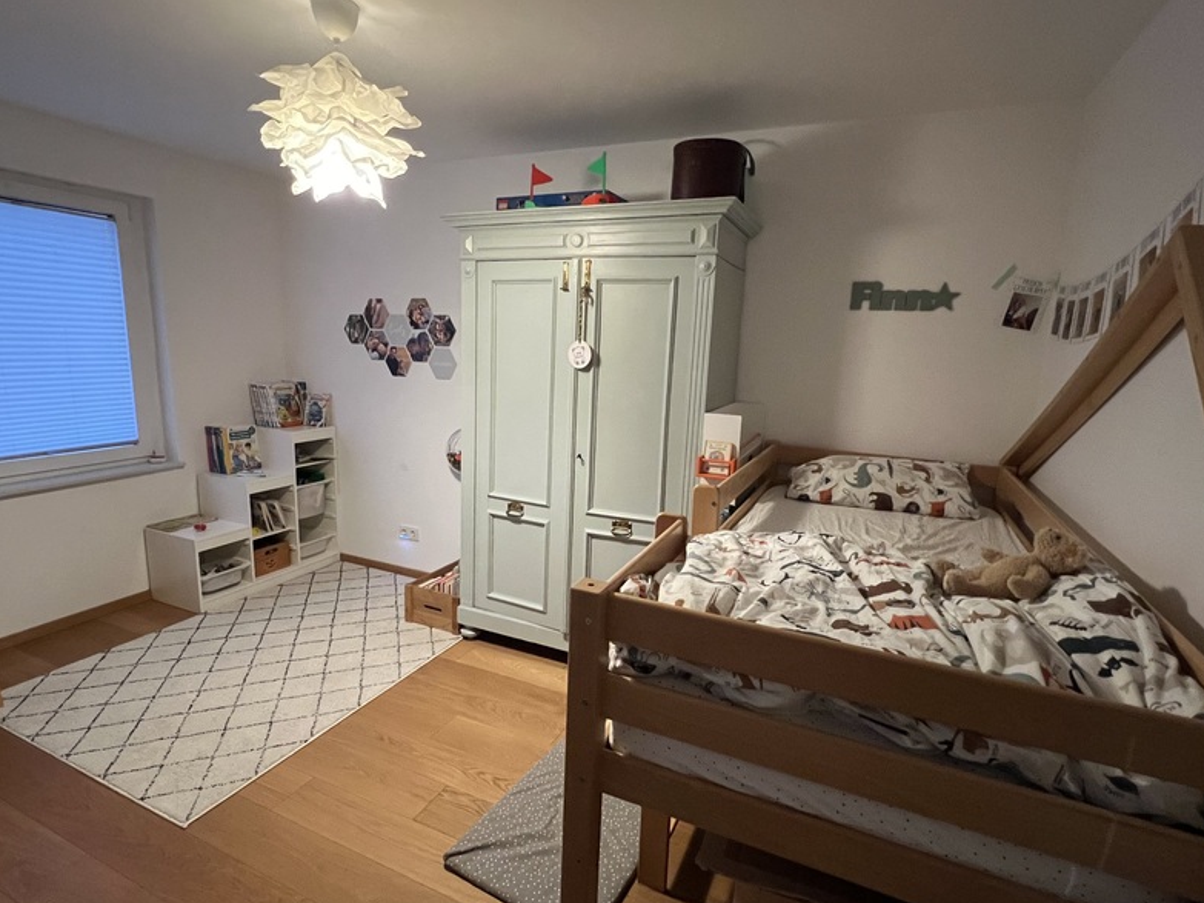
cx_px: 587
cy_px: 465
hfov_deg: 91.0
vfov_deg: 74.7
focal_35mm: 17
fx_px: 591
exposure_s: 1/50
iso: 640
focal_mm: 1.57
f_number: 1.8
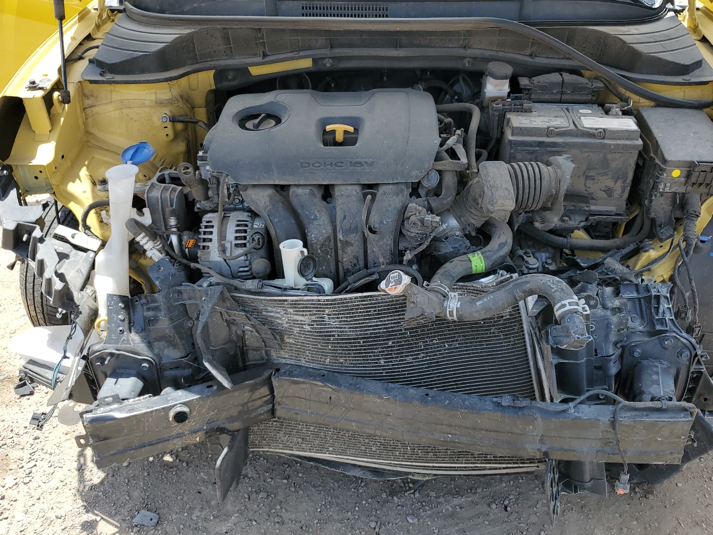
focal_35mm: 30
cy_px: 263
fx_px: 618
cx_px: 397
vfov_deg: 46.8
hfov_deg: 59.8
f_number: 1.5
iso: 50
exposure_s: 1/1000
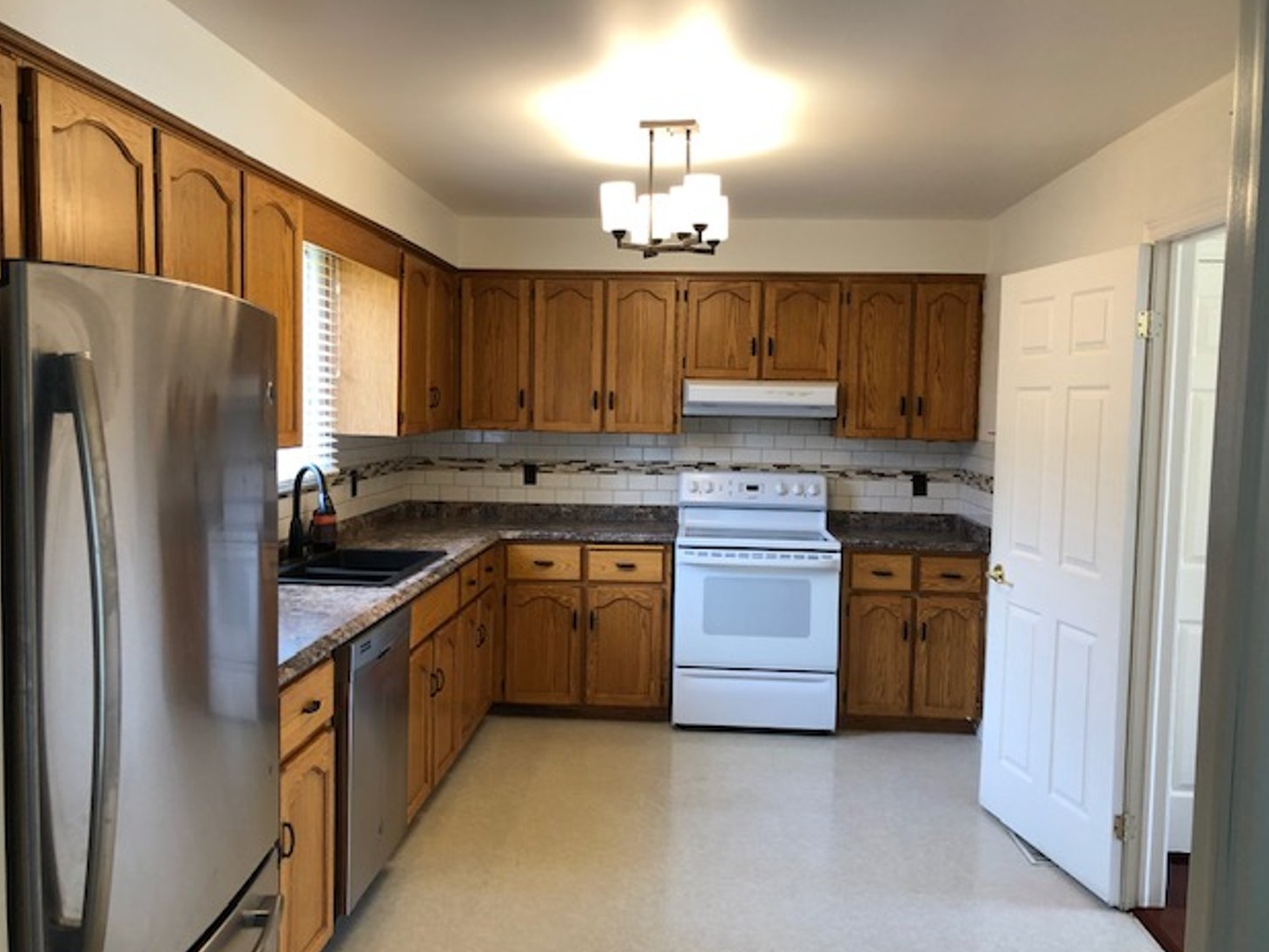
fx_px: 1063
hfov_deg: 61.7
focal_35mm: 29
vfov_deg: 48.2
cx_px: 637
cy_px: 487
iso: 25
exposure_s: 1/30
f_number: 1.8
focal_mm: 4
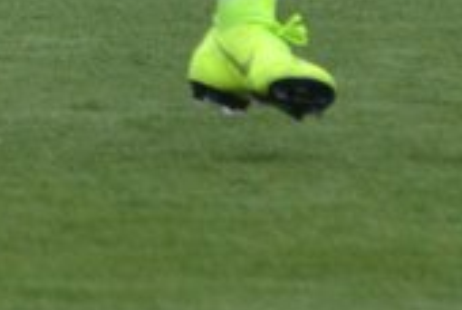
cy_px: -525
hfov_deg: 1.1
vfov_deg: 0.7
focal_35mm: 1901
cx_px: -731
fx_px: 24439
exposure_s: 1/1000
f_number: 5
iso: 500
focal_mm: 180
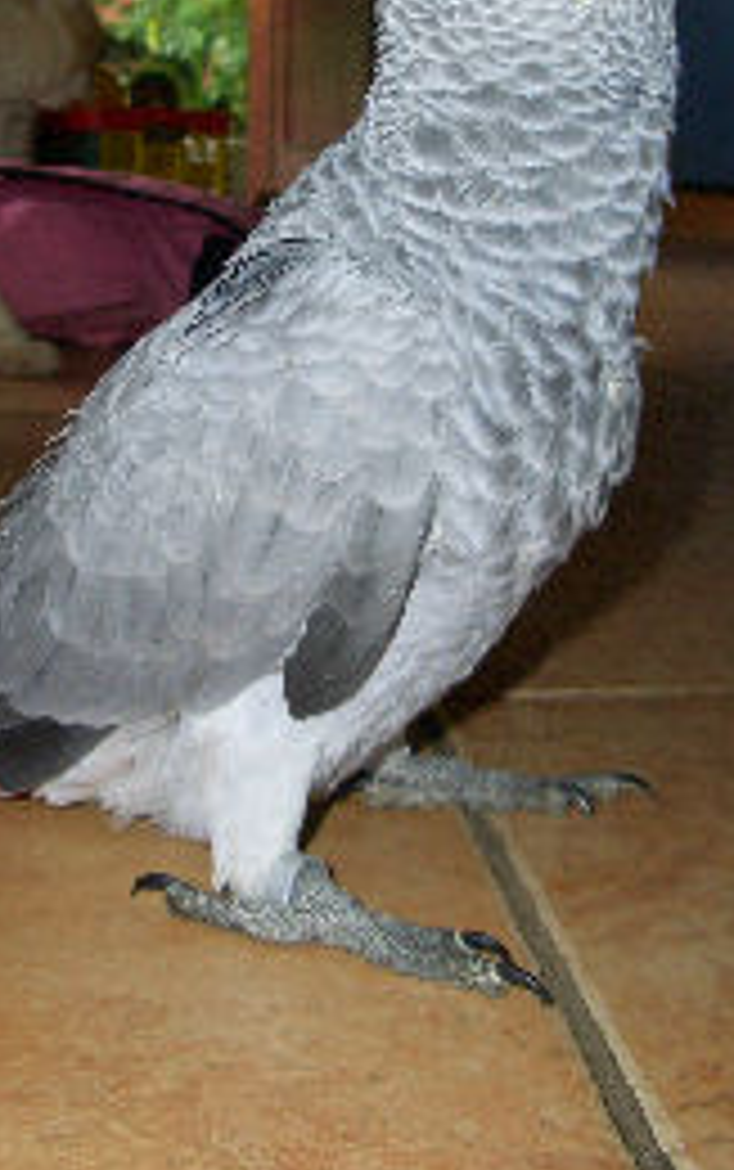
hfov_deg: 22.8
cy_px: 351
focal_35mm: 57
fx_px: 1820
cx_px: 338
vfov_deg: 35.2
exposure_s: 1/60
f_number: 2.6
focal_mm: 5.8
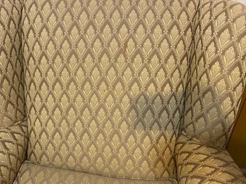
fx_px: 242
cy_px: 95
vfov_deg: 41.8
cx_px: 97
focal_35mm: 34
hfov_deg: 53.5
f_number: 1.8
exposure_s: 1/30
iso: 500
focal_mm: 4.25
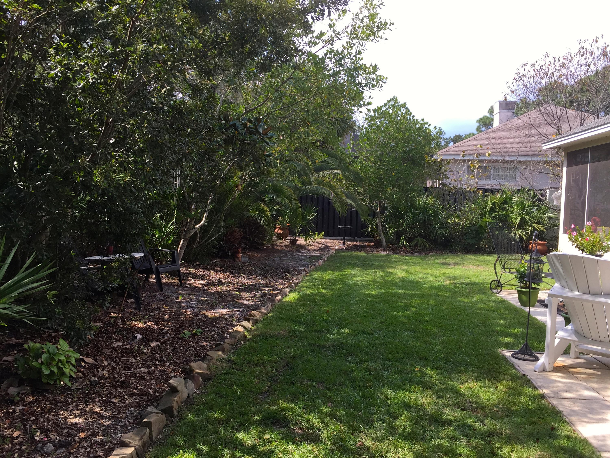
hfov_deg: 61.7
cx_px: 305
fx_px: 511
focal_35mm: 29
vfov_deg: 48.2
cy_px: 229
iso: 32
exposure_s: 1/807
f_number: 2.2
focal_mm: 4.15
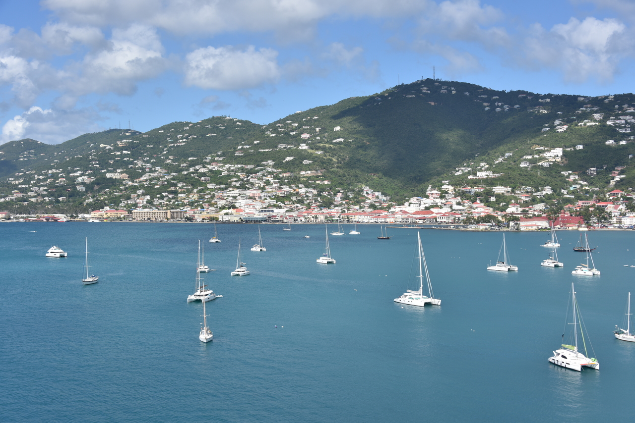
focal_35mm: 48
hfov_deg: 41.1
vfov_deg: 28.1
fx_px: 847
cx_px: 318
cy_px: 212
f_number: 10
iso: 100
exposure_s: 1/400
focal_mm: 48
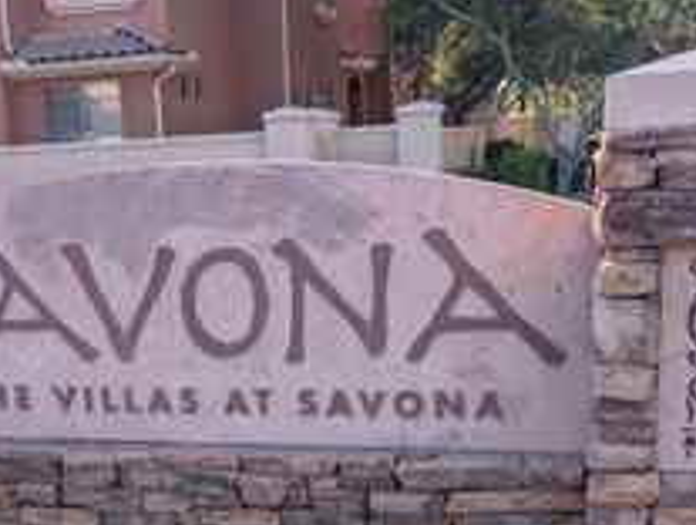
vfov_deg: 24.8
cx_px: 262
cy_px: 441
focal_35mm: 58
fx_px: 1168
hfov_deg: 33.0
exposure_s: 1/700
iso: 24
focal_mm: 6.9
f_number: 1.68
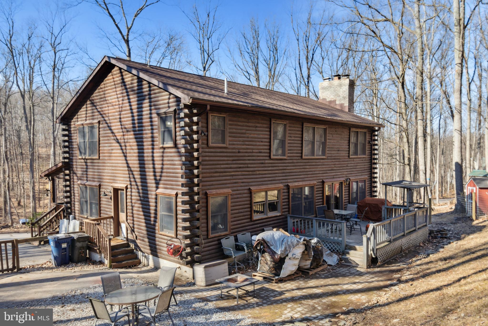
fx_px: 346
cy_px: 163
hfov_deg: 70.4
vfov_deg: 50.4
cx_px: 244
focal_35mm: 26
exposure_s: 1/100
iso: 160
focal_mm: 17
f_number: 9
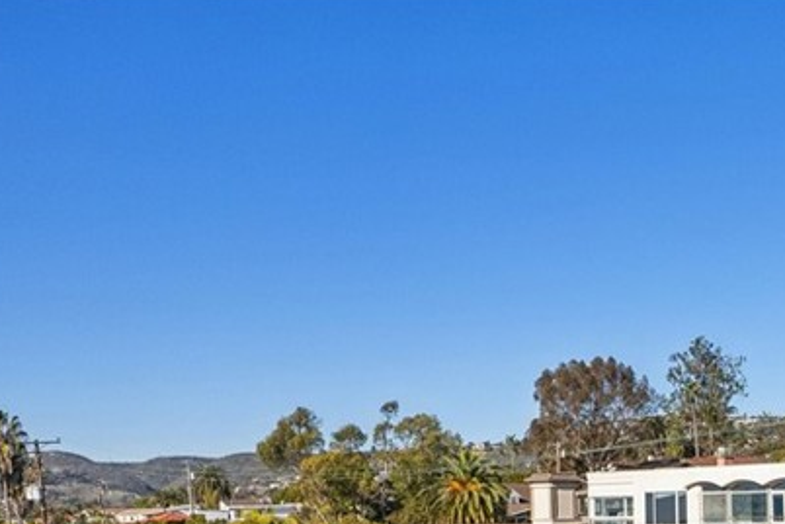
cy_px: 657
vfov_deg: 22.0
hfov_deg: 30.4
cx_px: 939
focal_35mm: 56
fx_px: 1221
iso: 100
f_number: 2.8
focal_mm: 8.4
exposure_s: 1/2500
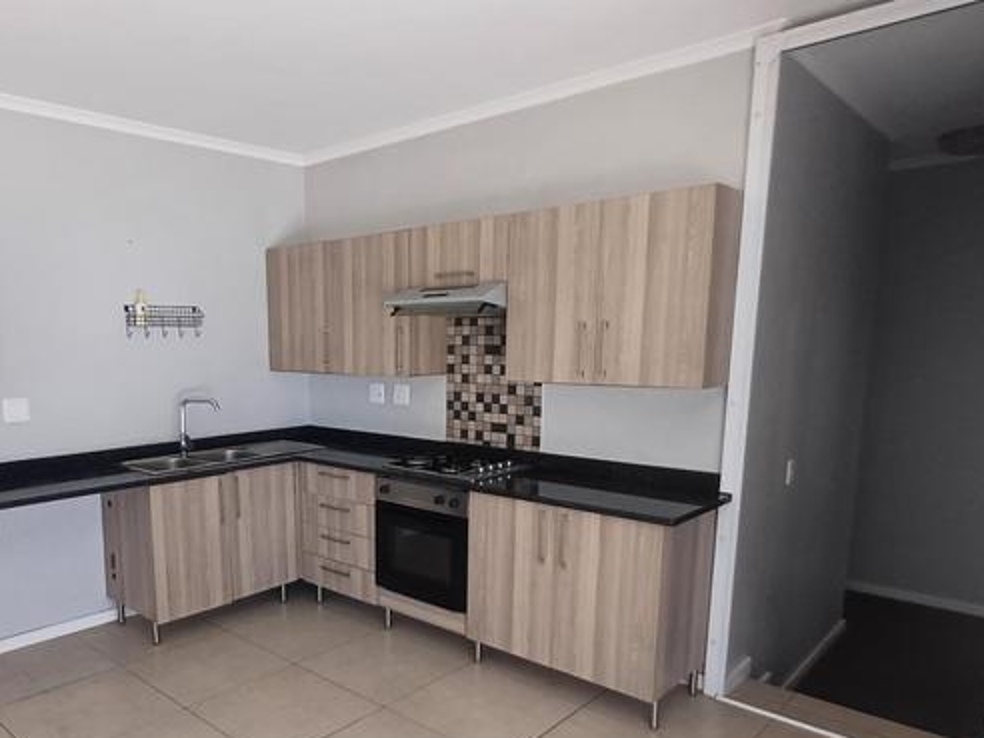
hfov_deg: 66.0
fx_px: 739
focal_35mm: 26
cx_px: 350
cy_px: 470
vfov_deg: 52.4
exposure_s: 1/50
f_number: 2.2
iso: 80
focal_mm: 1.64
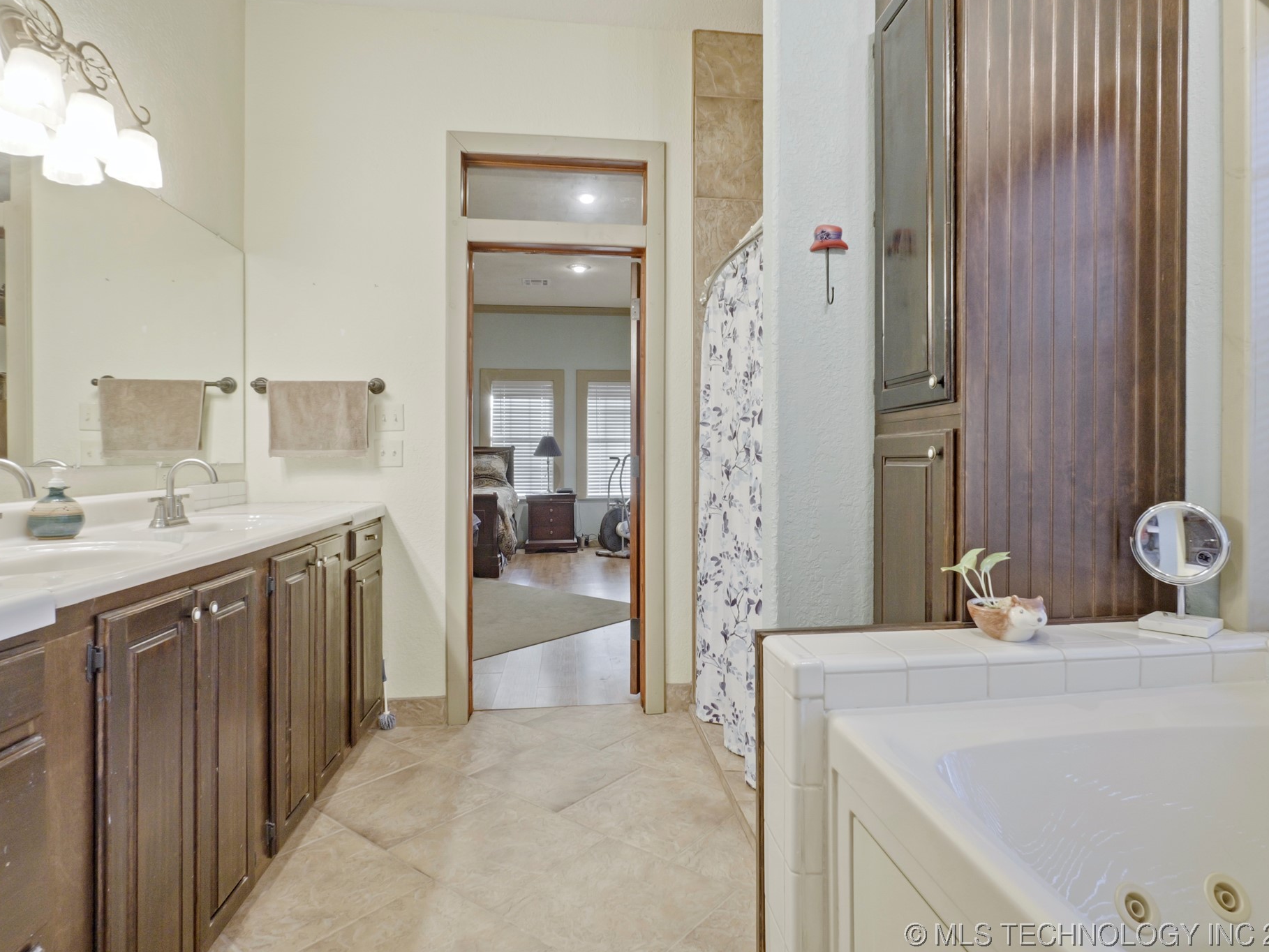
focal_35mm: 19
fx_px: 697
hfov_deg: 84.6
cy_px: 461
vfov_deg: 68.7
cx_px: 663
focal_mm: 9
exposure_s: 1/2.5
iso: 500
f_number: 9
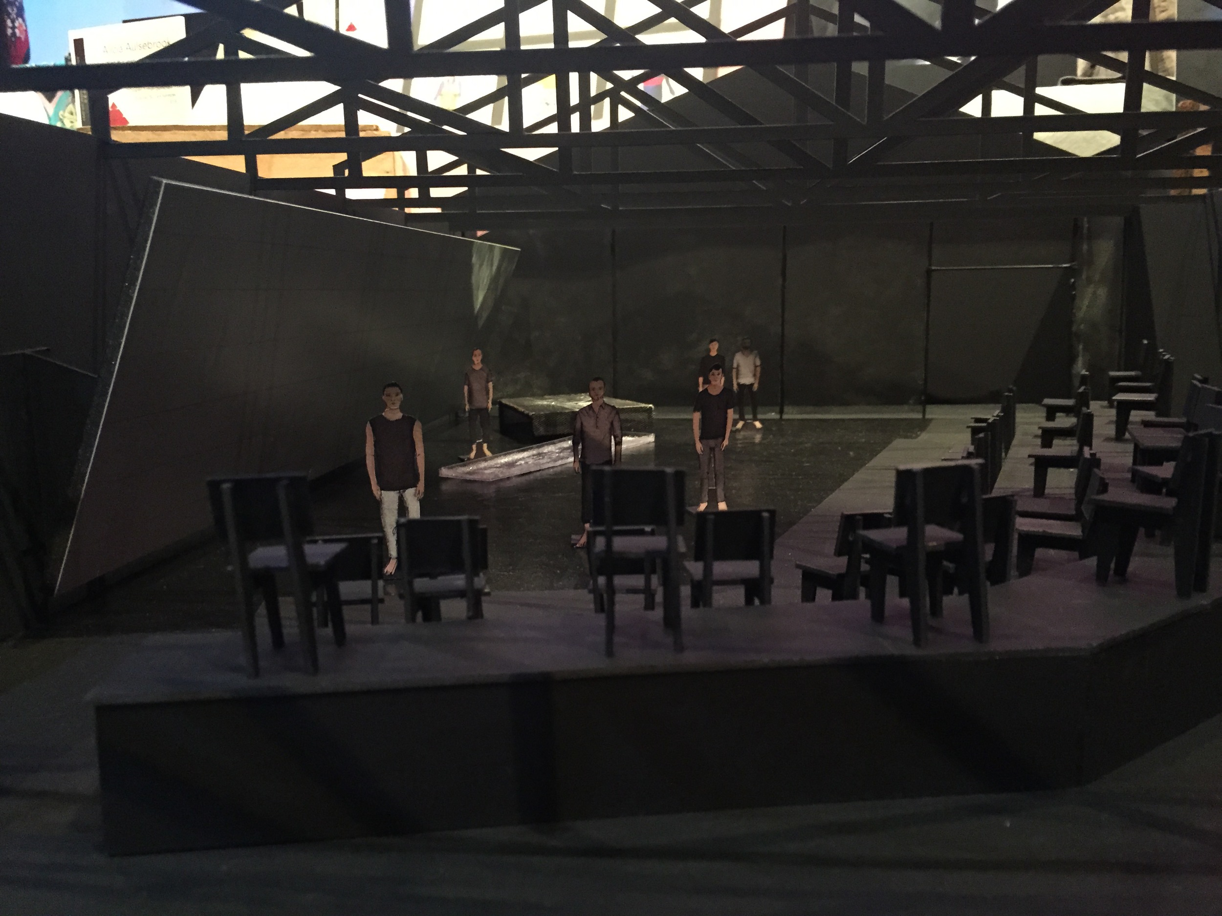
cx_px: 611
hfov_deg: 61.7
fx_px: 1024
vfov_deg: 48.2
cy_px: 458
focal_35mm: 29
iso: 400
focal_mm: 4.15
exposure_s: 1/15
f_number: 2.2
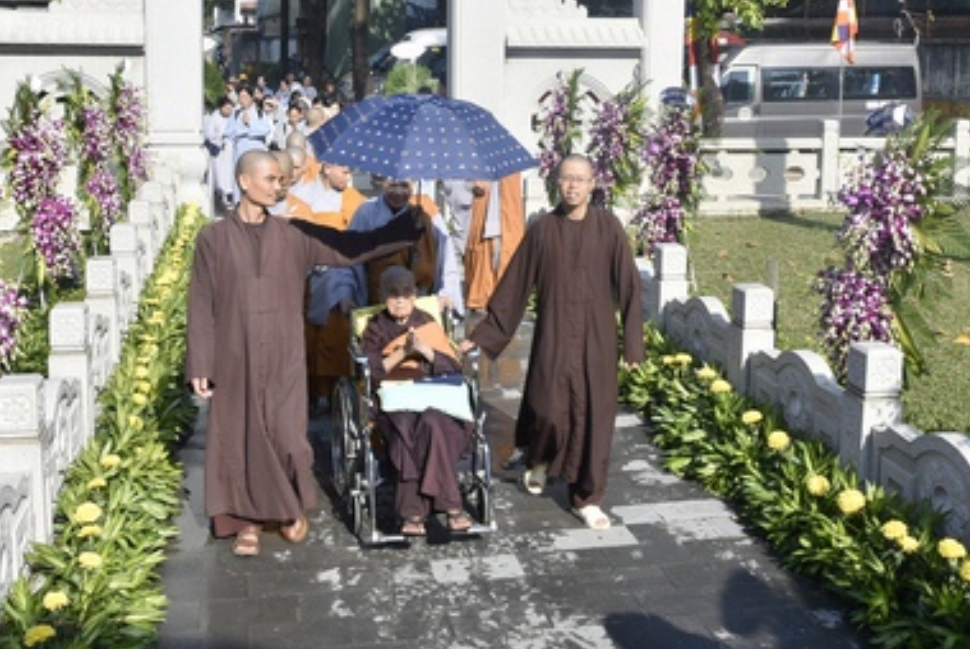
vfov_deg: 32.1
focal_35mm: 41
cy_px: 158
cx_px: 467
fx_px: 1106
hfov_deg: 47.4
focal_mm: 24
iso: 100
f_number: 16
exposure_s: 1/50
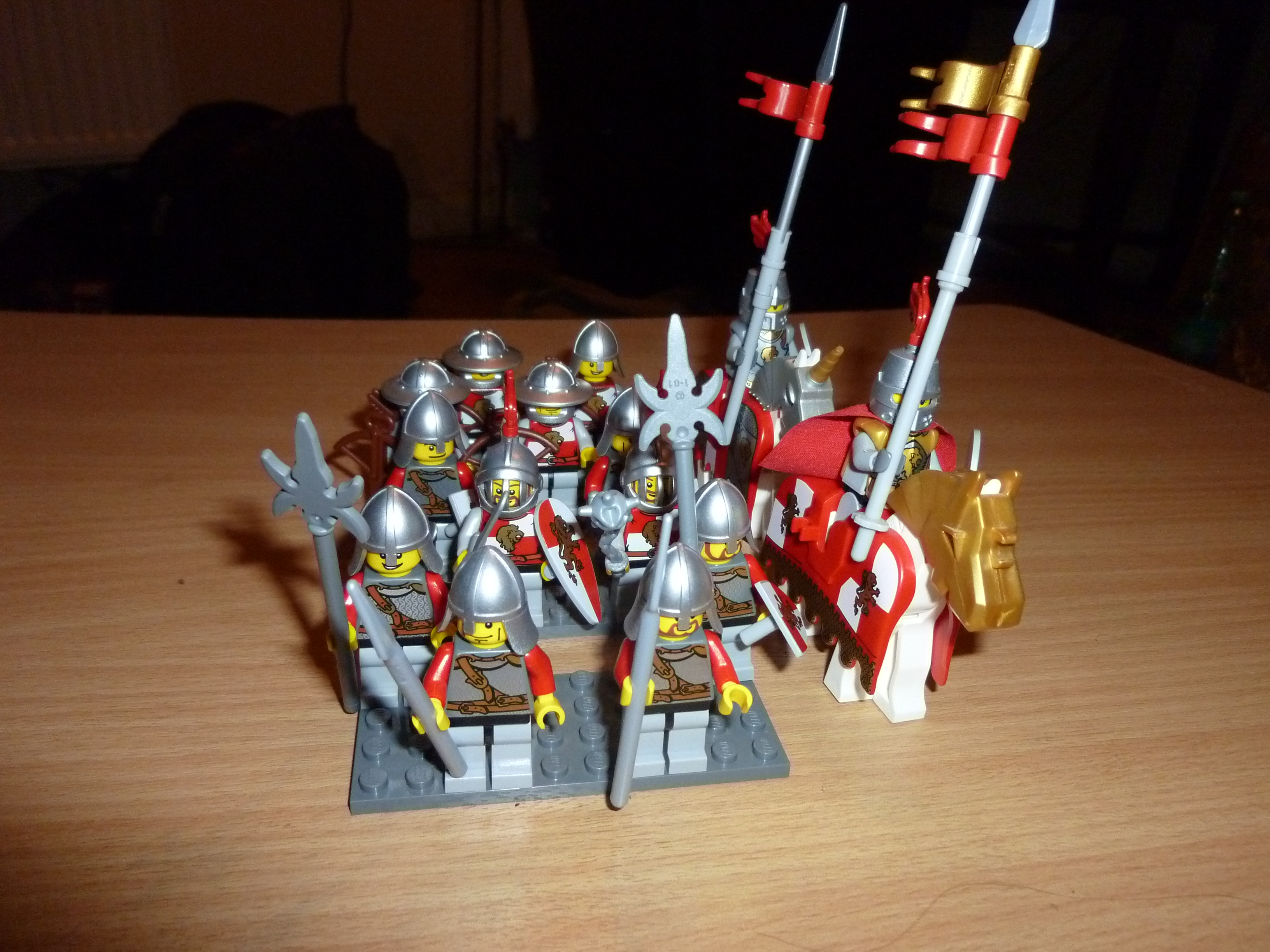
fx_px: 917
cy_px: 476
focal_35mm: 25
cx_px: 635
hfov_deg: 69.4
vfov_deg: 54.9
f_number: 3.3
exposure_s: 1/30
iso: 400
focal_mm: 4.5
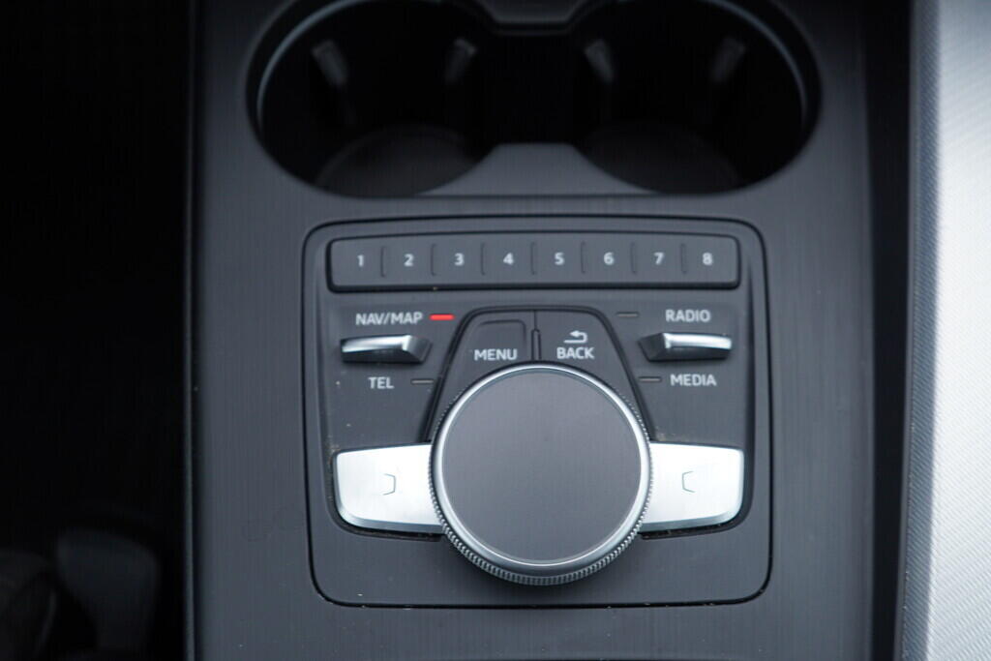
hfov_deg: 53.1
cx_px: 496
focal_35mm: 36
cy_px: 330
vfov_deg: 36.9
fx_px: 991
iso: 125
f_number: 3.2
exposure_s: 1/50
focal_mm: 24
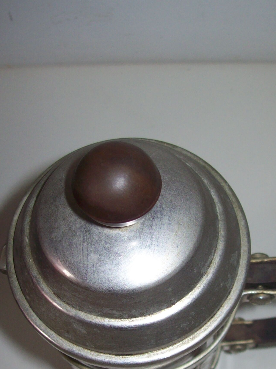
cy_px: 258
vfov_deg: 31.8
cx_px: 170
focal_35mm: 60
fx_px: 638
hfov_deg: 24.3
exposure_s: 1/64
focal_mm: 6
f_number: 2.7
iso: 80
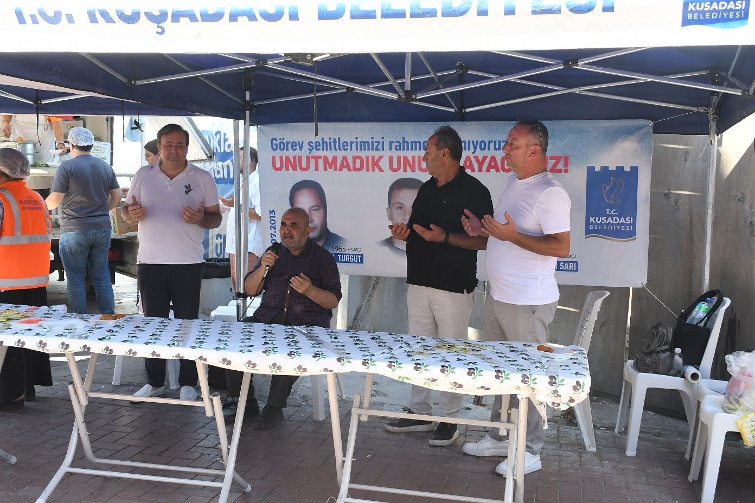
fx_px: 818
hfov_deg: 49.6
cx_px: 378
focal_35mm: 39
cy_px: 252
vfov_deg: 34.2
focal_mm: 26
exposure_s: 1/250
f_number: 7.1
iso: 1000
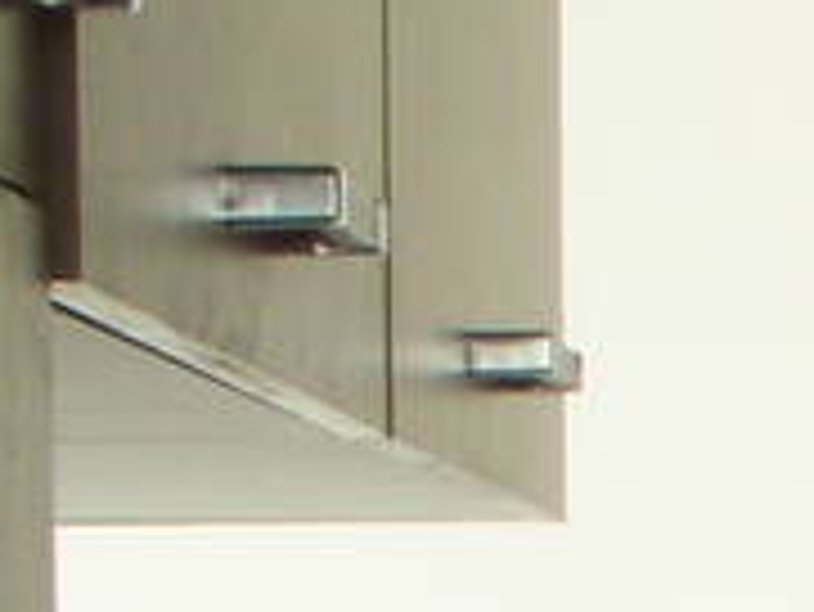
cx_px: 2802
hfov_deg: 5.9
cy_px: 1512
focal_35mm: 302
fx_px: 7106
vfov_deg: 4.8
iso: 100
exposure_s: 1/30
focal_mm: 6.3
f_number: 3.3
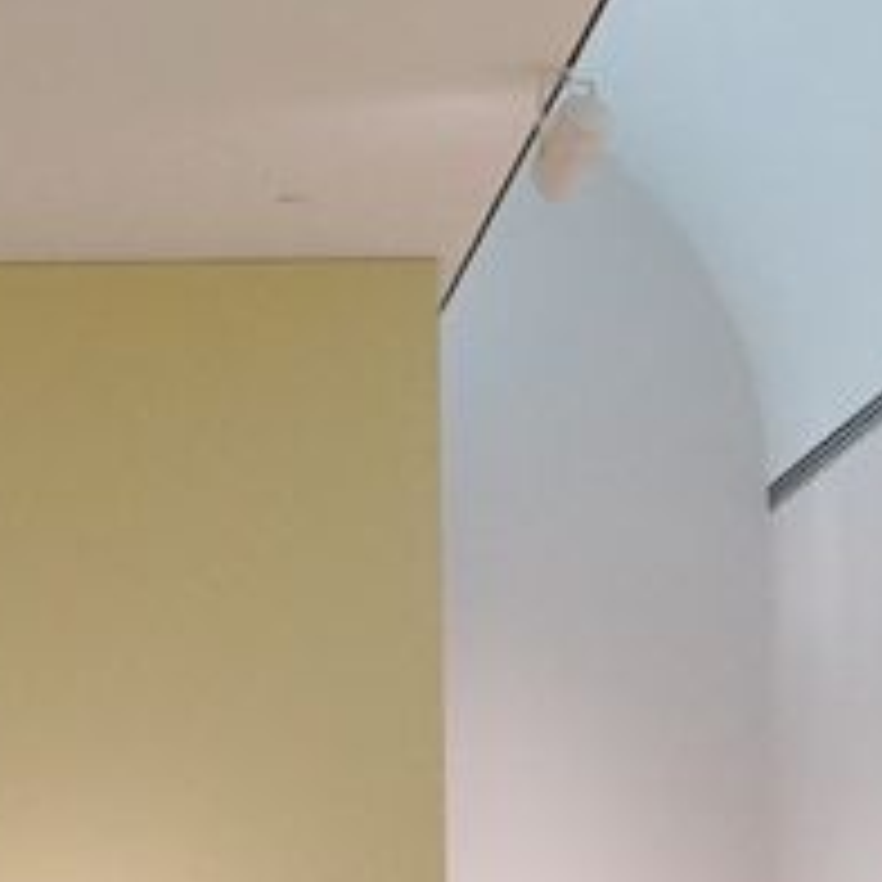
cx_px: -32
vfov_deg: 8.3
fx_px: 5996
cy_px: 1116
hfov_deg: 8.4
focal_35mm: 208
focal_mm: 24
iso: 3200
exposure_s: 1/80
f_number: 7.1
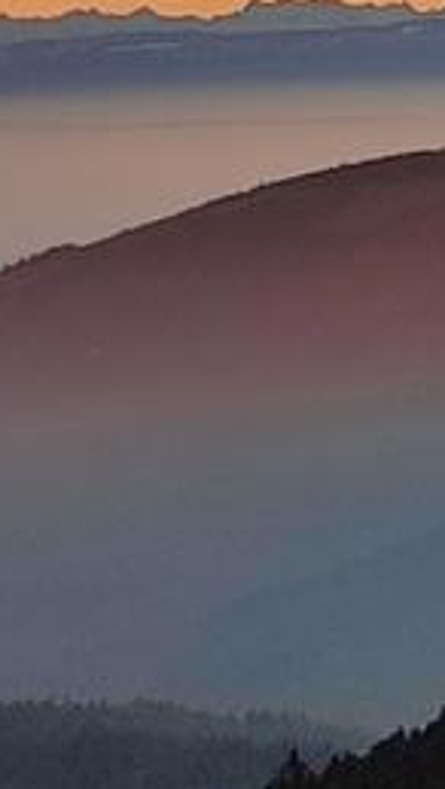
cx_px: 1085
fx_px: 1759
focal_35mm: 84
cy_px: 274
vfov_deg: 25.2
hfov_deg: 11.7
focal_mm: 6.04
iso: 50
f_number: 1.9
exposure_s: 1/180
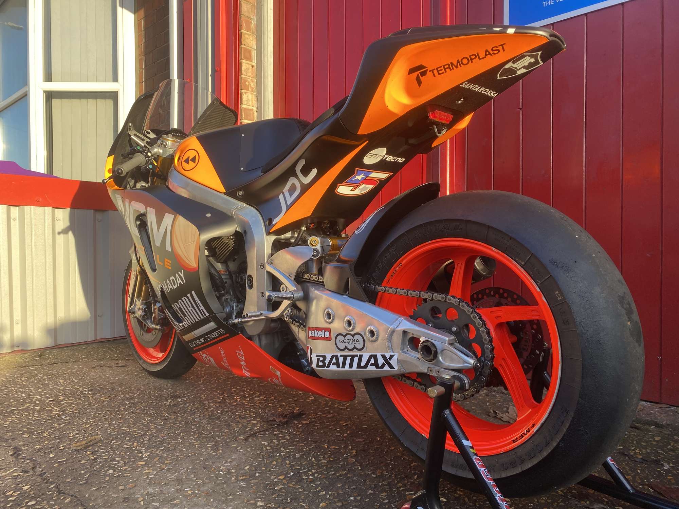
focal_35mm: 26
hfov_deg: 67.3
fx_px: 510
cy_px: 254
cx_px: 340
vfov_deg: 53.1
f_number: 1.8
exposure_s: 1/295
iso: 32
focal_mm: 4.25
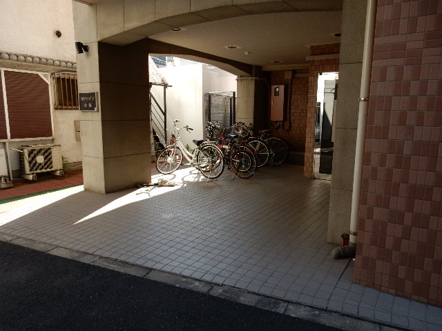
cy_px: 166
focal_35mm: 25
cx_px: 221
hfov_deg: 69.4
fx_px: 319
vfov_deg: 54.9
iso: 125
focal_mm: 4.5
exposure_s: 1/200
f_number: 3.7
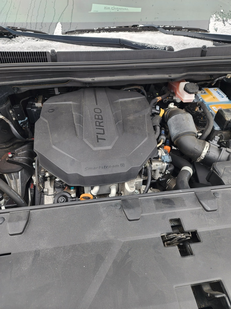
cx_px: 116
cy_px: 154
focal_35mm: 23
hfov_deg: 58.9
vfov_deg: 73.9
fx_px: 205
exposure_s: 1/180
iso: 80
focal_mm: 6.4
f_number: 1.8
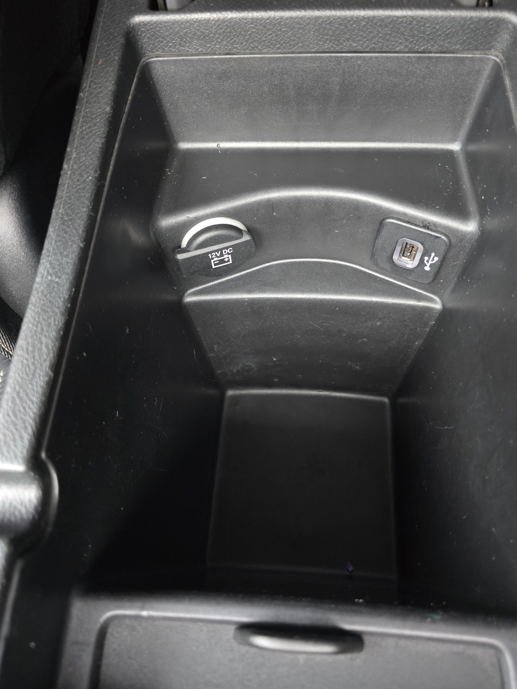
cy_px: 342
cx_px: 268
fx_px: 498
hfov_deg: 54.9
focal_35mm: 25
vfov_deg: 69.4
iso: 400
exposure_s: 1/100
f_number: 1.7
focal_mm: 6.3
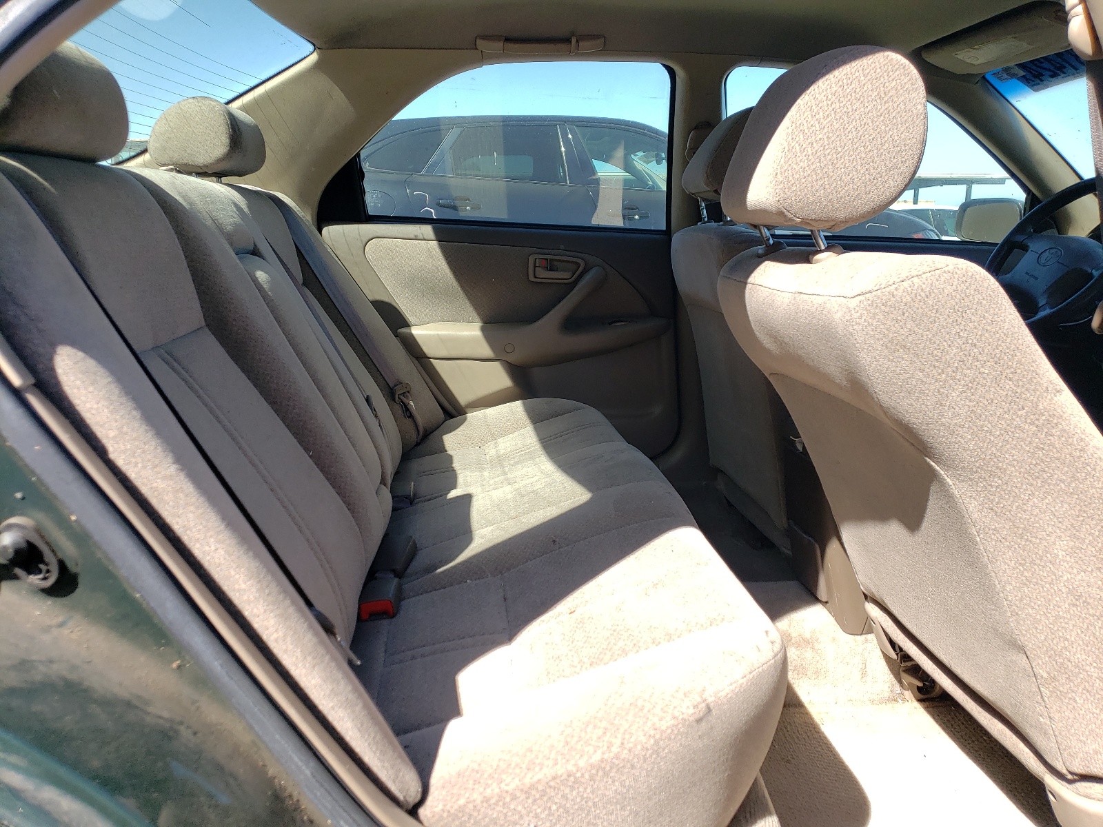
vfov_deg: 53.1
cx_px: 552
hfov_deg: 67.3
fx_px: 828
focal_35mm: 26
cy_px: 414
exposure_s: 1/1000
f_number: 1.5
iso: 50
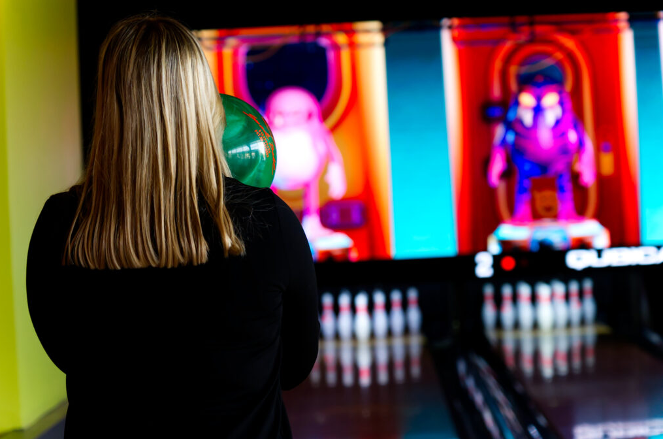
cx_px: 331
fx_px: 2021
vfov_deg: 12.4
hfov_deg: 18.6
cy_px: 219
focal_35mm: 110
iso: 2000
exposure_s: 1/160
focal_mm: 73
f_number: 4
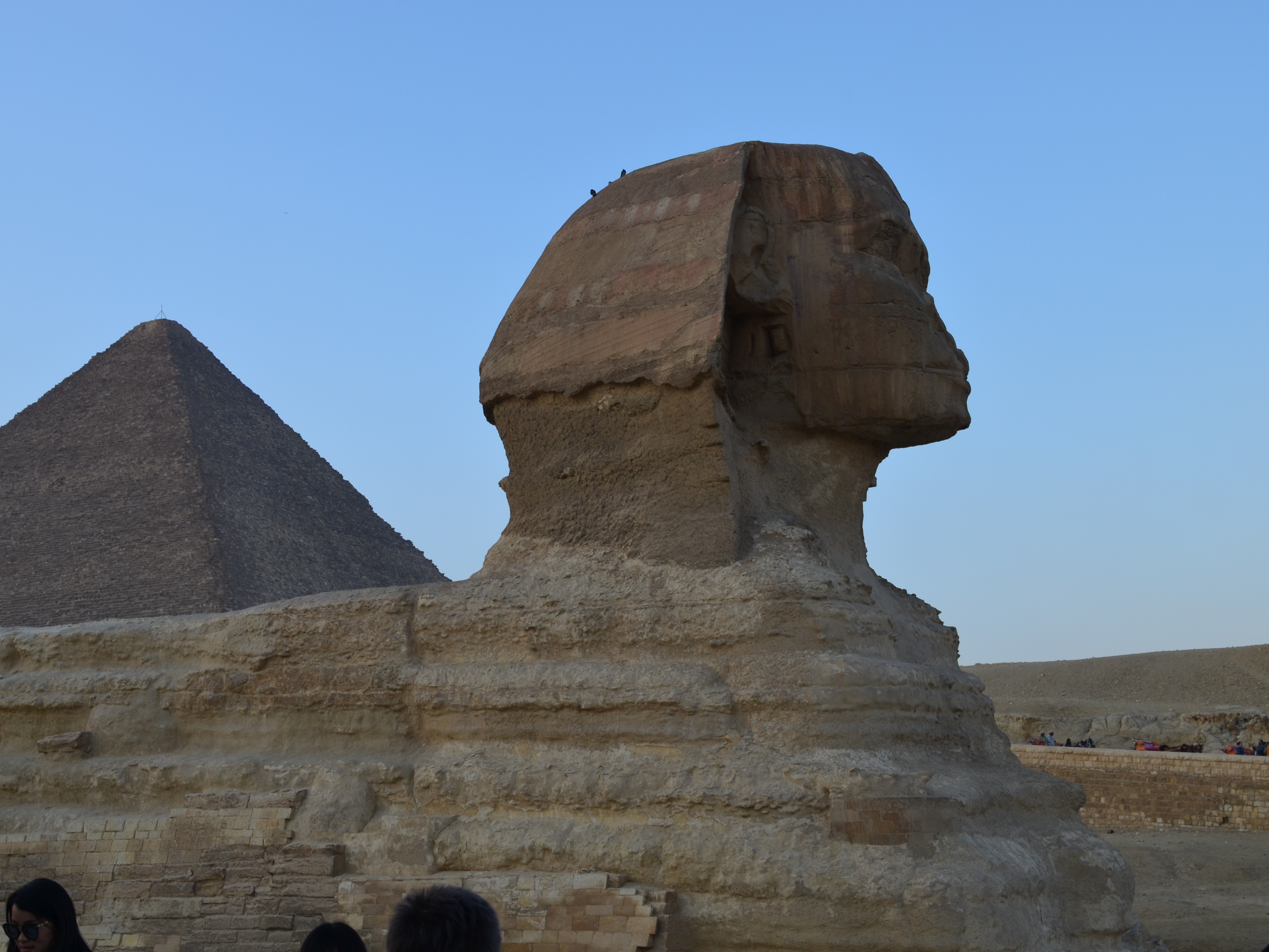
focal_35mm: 53
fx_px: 1943
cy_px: 469
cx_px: 570
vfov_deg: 27.5
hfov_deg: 36.1
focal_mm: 32
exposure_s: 1/100
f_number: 11
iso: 200
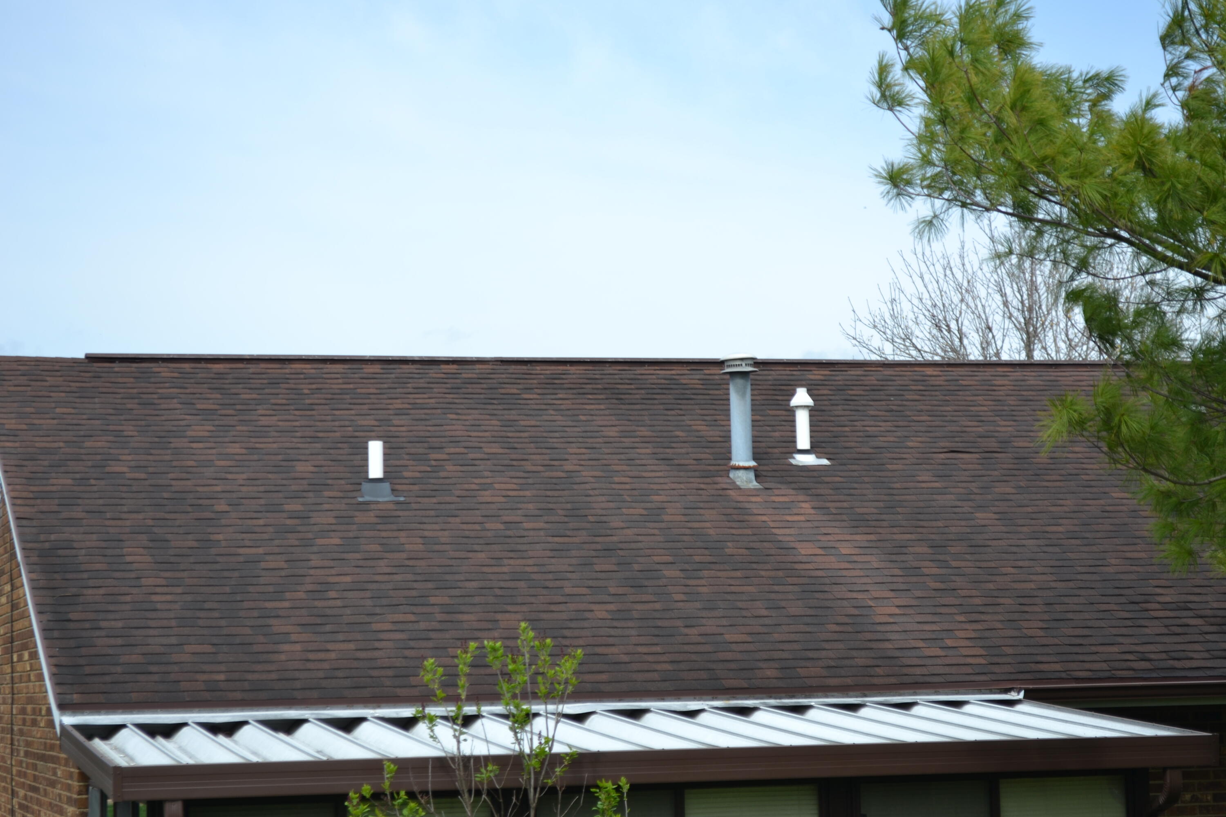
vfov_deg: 16.6
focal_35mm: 82
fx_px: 2809
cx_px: 613
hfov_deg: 24.6
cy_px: 408
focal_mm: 55
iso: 100
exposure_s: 1/200
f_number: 7.1
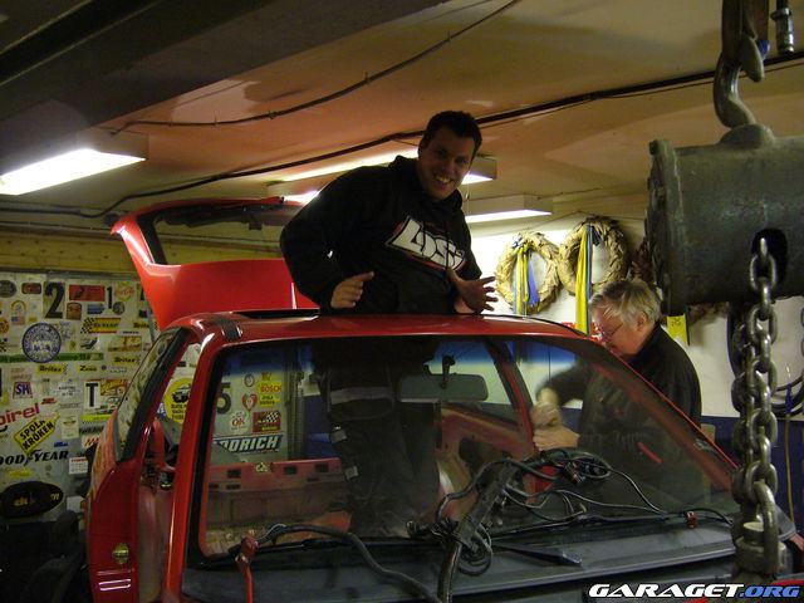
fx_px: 813
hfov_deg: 52.6
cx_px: 402
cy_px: 302
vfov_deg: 40.7
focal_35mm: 35
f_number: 2.8
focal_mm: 5.8
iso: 200
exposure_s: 1/8
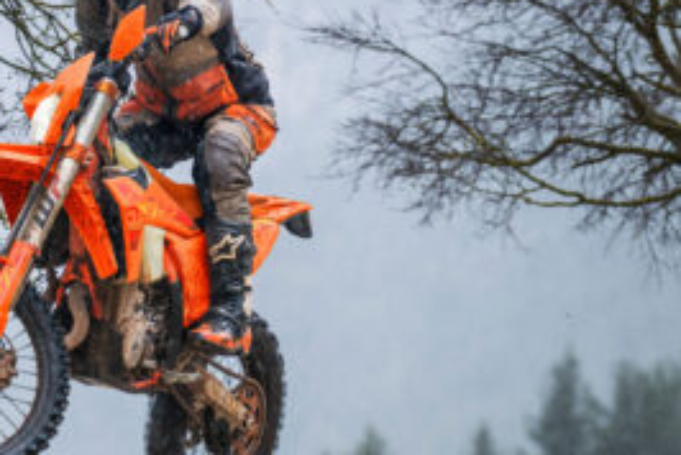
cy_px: 367
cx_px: 351
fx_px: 5889
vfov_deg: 4.4
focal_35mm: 311
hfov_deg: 6.6
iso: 200
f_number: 2.8
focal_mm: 109
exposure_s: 1/500
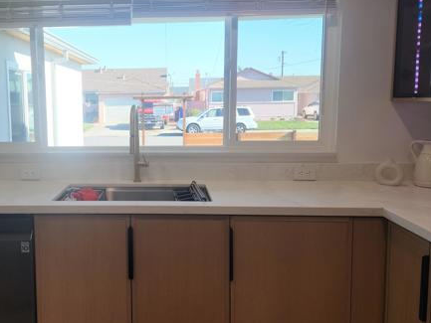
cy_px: 153
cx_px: 141
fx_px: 423
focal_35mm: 34
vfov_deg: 41.8
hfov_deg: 52.8
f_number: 1.8
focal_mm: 5.4
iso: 20
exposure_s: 1/135
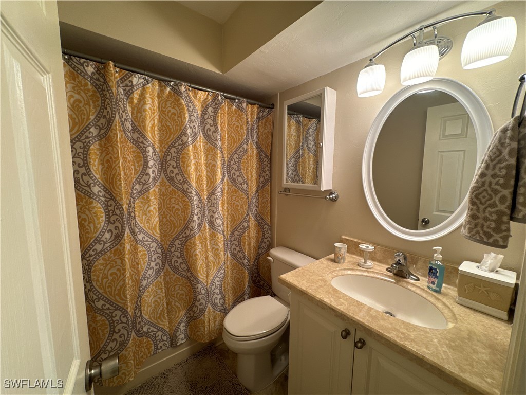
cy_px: 198
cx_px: 263
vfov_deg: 85.7
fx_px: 213
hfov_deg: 102.1
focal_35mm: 14
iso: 160
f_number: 2.2
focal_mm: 2.22
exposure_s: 1/60
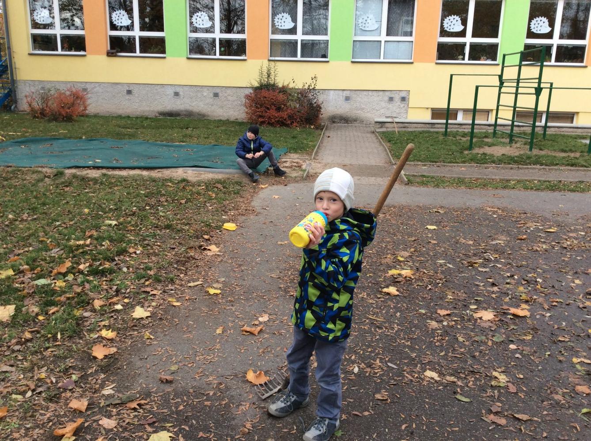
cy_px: 220
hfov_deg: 56.9
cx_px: 296
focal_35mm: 32
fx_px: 545
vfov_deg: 44.0
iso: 32
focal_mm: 3.3
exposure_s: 1/299
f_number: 2.4
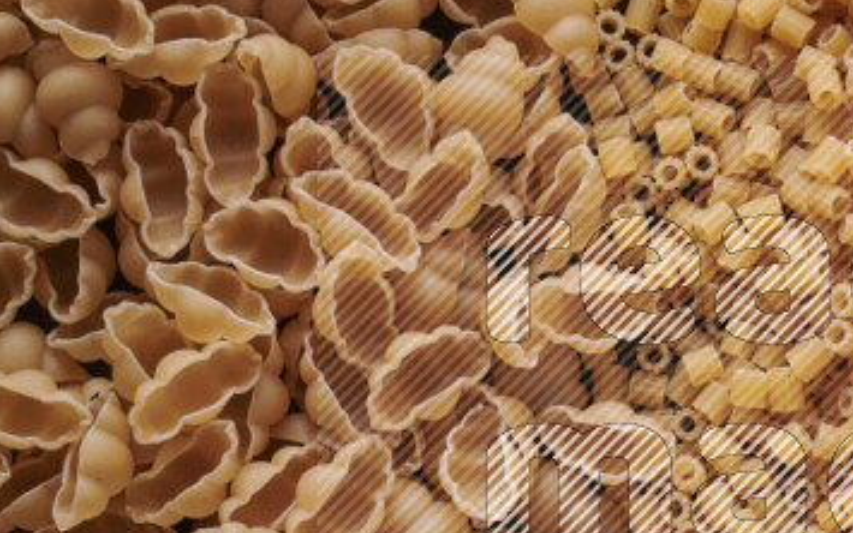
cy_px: 468
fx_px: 2674
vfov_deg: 11.3
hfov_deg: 17.6
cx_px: 915
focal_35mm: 115
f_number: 8
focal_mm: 50
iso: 160
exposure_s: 1/100
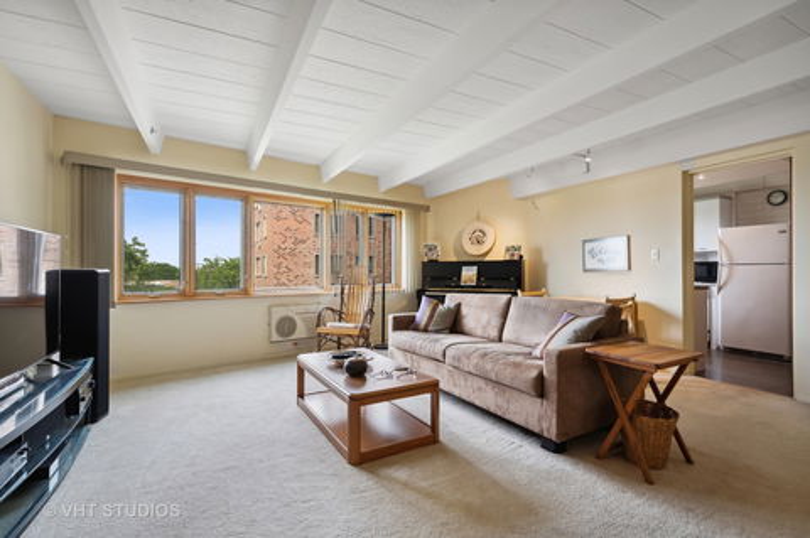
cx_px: 405
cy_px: 269
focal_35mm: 16
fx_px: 371
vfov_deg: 71.9
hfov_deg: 95.0
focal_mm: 16.5
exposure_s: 1/20
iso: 200
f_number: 9.5
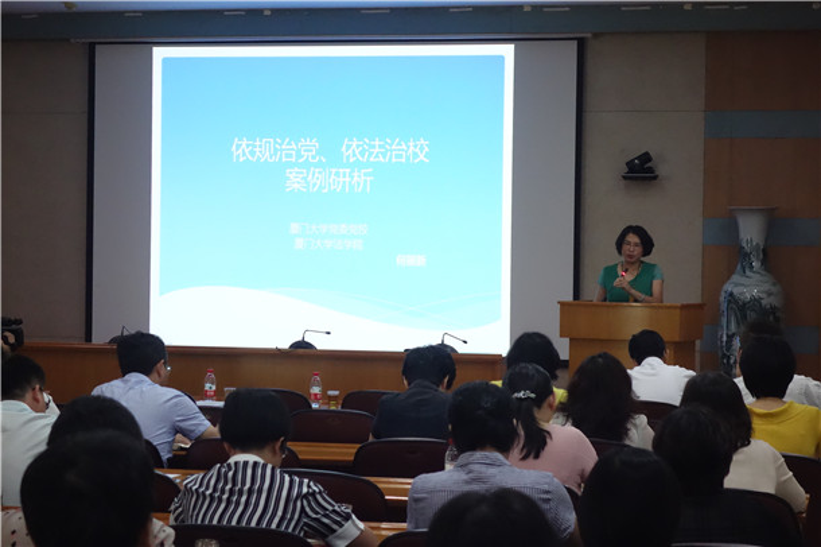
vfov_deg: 15.0
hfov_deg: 22.4
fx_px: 2074
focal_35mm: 91
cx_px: 410
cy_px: 274
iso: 3200
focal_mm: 33.9
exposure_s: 1/125
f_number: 4.5
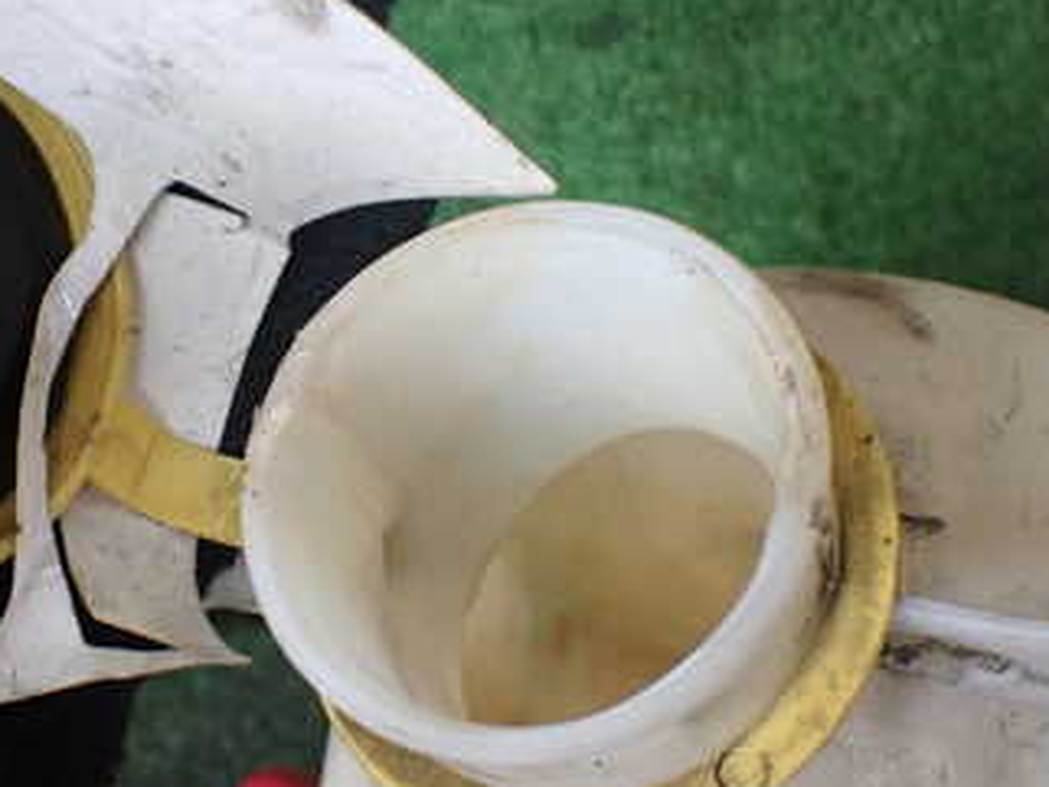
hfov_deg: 33.8
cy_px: 411
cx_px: 291
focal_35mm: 56
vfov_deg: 26.1
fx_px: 1698
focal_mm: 5.4
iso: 250
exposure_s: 1/125
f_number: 2.3
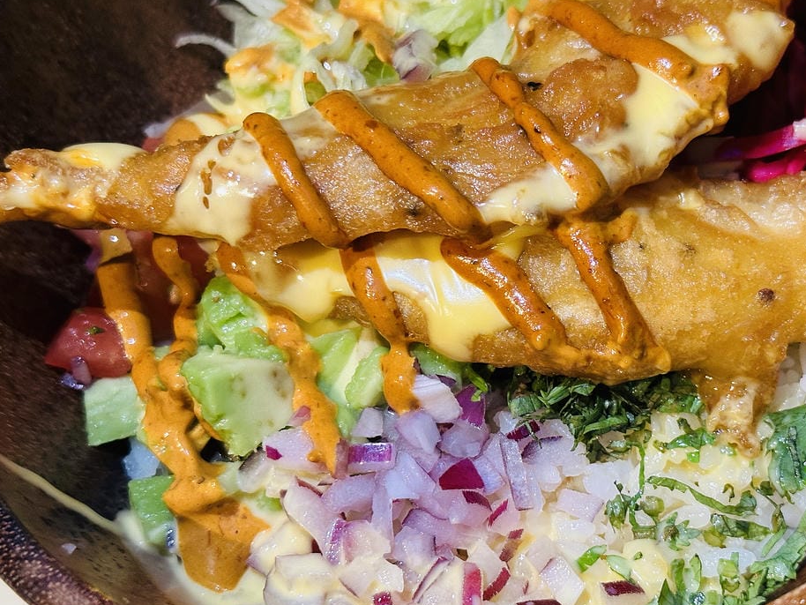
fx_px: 1467
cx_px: 501
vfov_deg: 23.3
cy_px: 322
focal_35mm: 63
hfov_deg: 30.6
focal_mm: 6.86
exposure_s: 1/40
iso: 400
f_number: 1.78
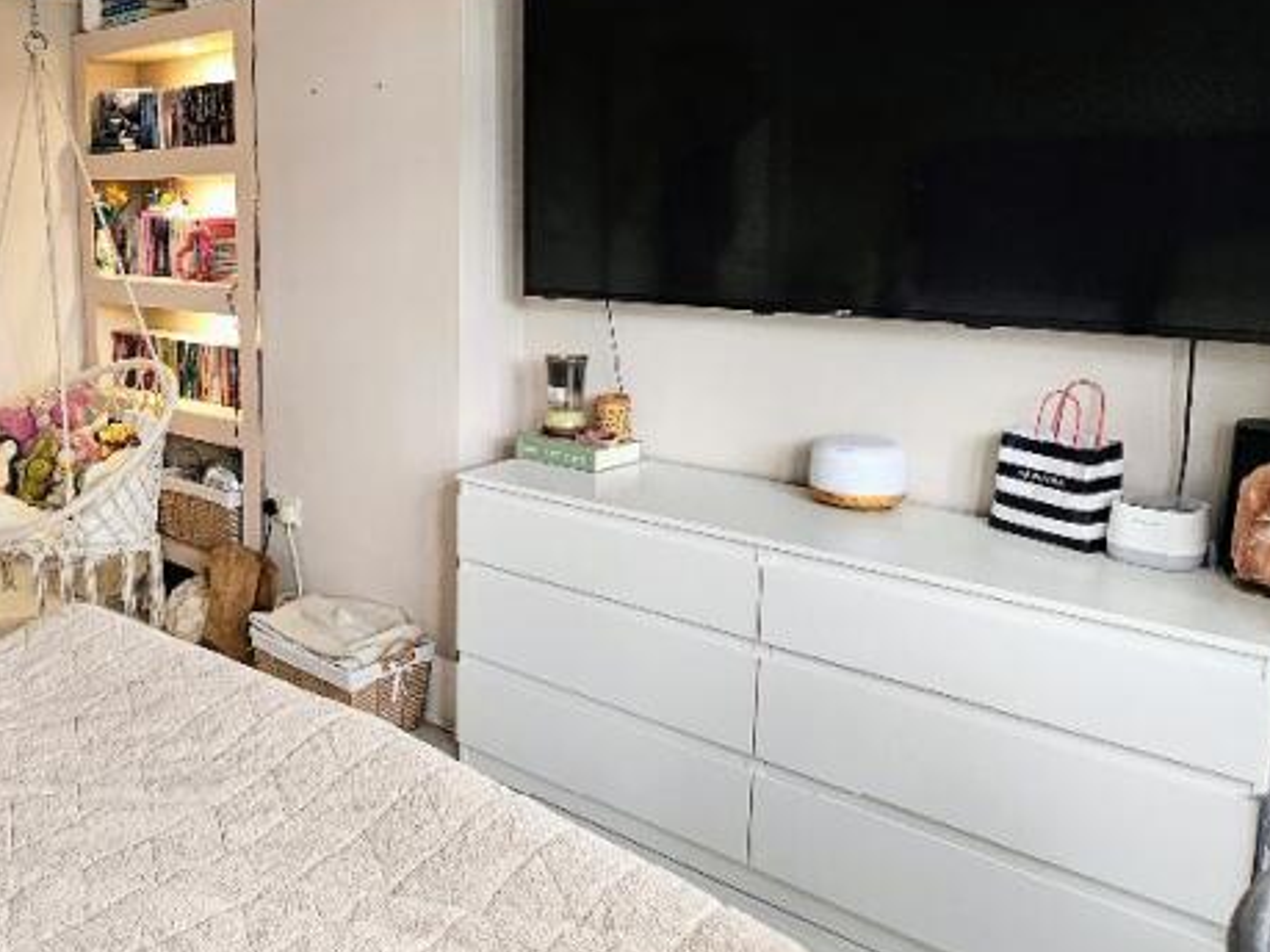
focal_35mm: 29
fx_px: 1064
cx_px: 238
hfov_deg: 56.7
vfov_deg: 48.1
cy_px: 407
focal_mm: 2.2
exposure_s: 1/50
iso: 50
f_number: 2.2
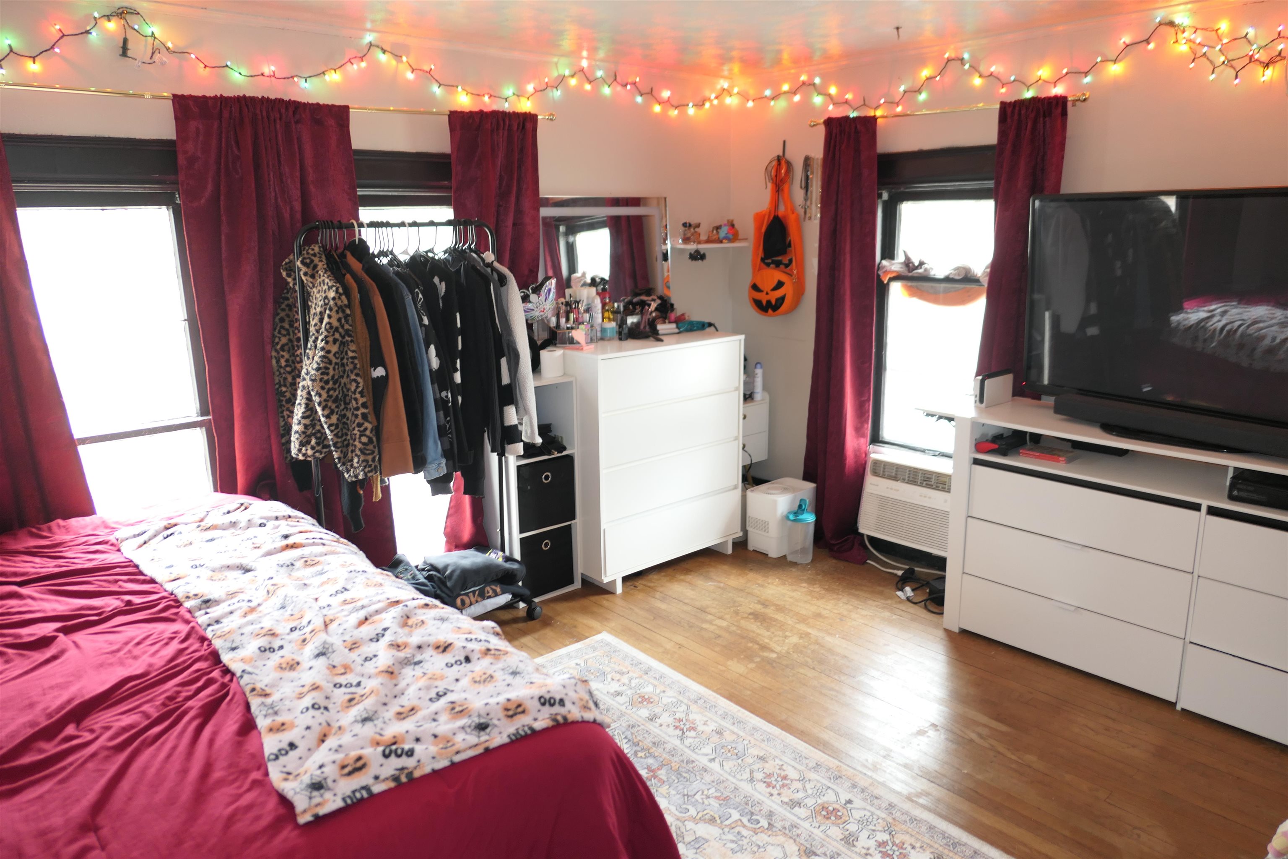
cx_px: 644
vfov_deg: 53.1
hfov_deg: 73.7
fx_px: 859
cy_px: 430
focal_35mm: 24
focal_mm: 8.8
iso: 125
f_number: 1.4
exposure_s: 1/8
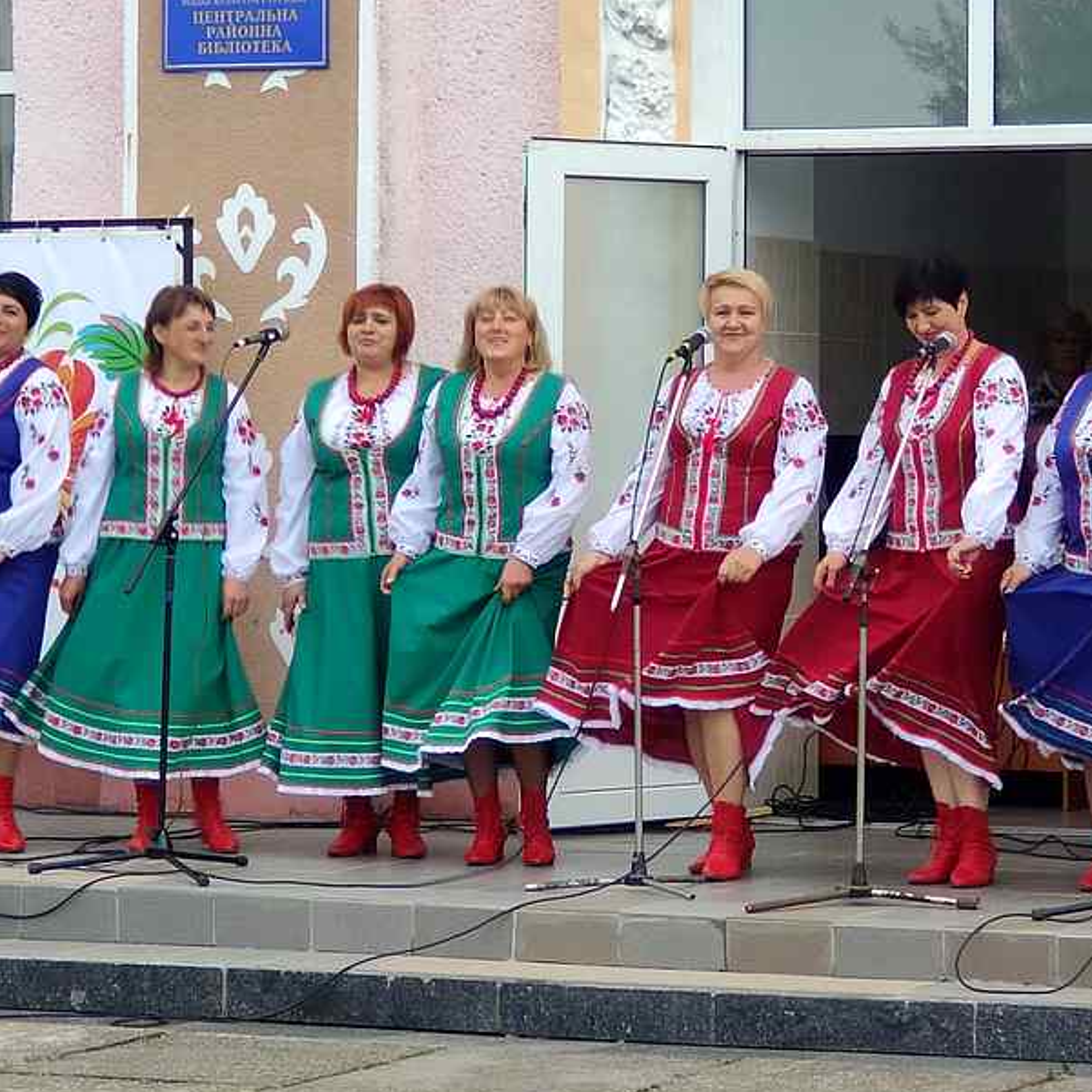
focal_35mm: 92
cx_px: 770
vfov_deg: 18.8
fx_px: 3284
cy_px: 393
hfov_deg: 18.8
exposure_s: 1/281
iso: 100
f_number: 2.4
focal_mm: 5.55
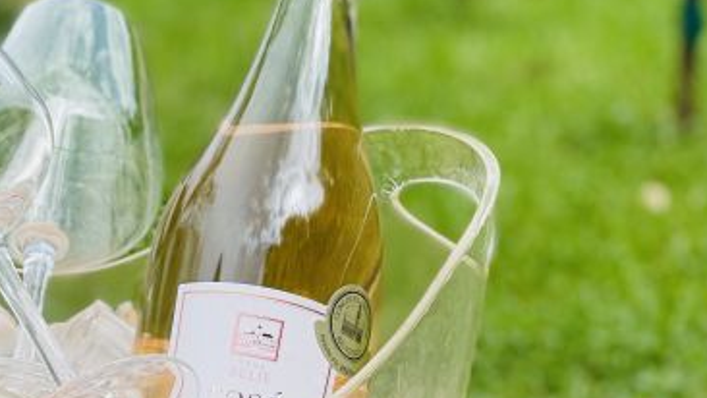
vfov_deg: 9.6
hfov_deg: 16.9
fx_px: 2362
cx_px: 149
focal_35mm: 126
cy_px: 343
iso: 32
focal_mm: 6
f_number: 2
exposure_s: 1/1142
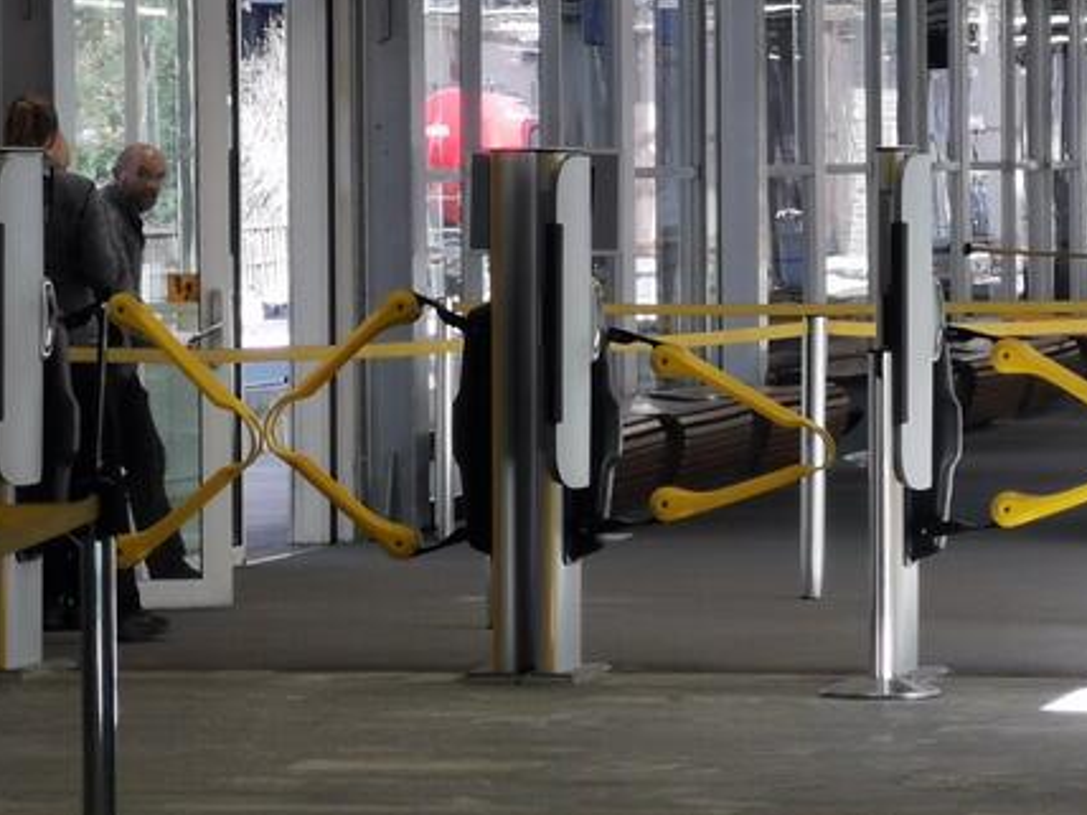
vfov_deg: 6.4
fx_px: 7254
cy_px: 352
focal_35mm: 231
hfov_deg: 8.6
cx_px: 762
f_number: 2.4
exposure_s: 1/156
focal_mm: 7.48
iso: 50
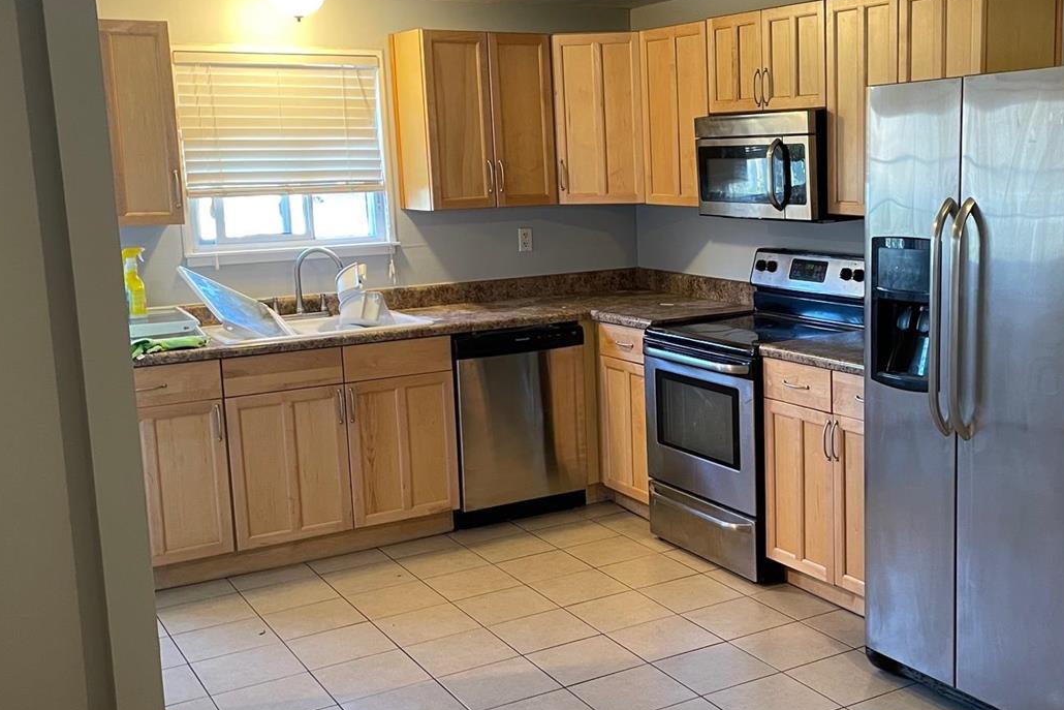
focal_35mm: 42
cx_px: 682
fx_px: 1241
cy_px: 365
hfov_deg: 45.9
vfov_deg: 31.9
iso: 250
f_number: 1.6
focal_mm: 4.2
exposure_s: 1/60
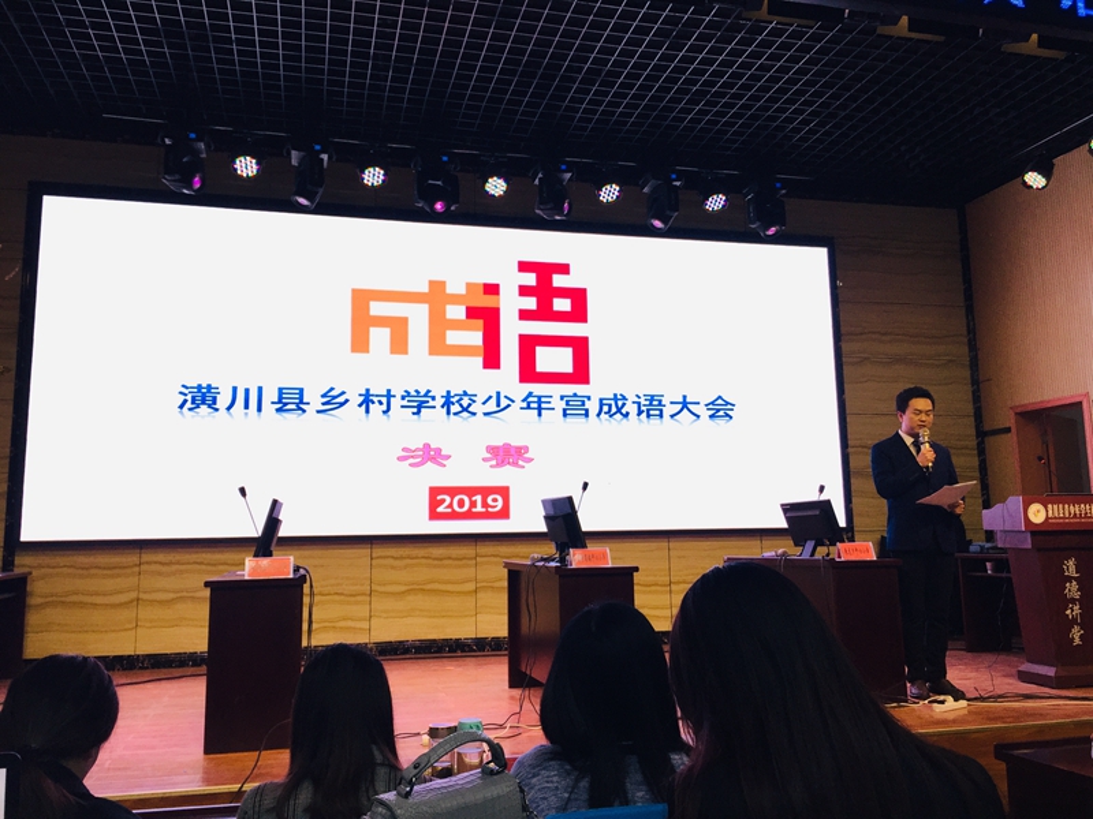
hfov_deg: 61.7
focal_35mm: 29
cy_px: 410
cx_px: 546
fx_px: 916
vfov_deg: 48.2
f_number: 2.2
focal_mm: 4.15
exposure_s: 1/100
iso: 50
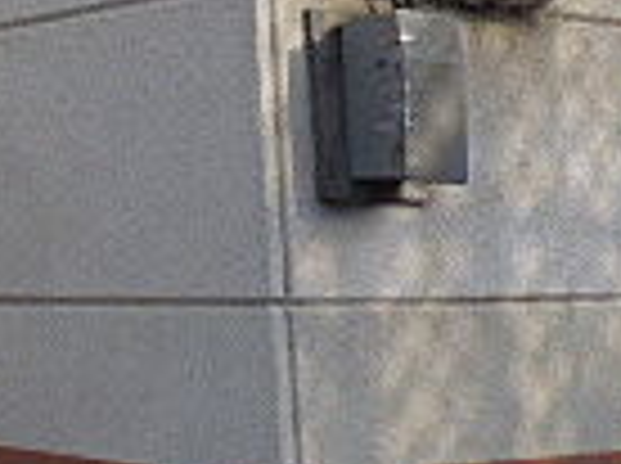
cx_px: -108
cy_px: -189
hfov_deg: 19.9
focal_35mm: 93
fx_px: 1665
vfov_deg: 14.9
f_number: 2.8
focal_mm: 3.58
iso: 100
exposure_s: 1/640
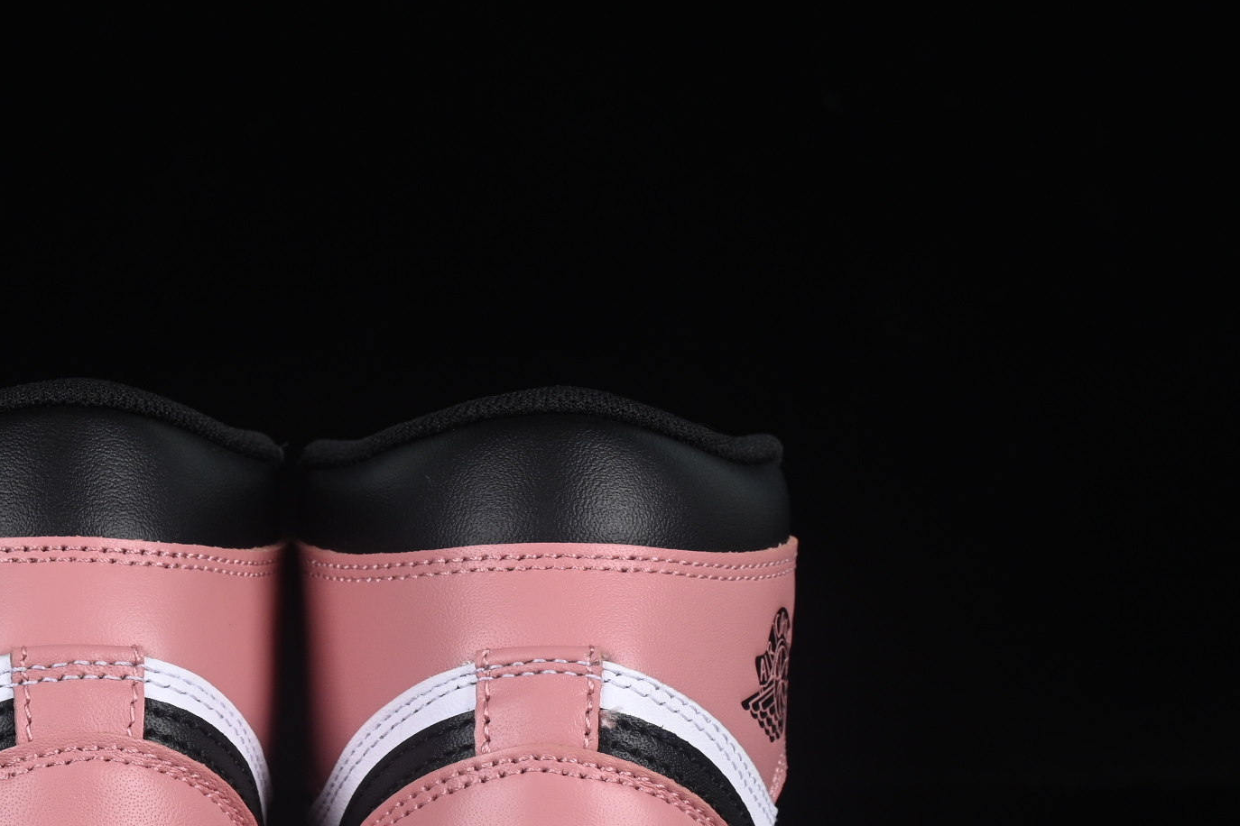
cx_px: 316
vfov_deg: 9.0
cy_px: 783
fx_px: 5235
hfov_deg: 13.5
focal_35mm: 152
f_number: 8
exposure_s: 1/80
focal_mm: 50
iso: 160
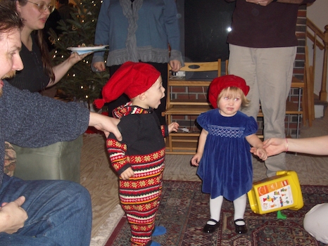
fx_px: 379
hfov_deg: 46.7
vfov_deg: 36.0
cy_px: 129
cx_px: 182
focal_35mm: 40
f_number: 2.6
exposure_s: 1/60
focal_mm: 5.8
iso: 100
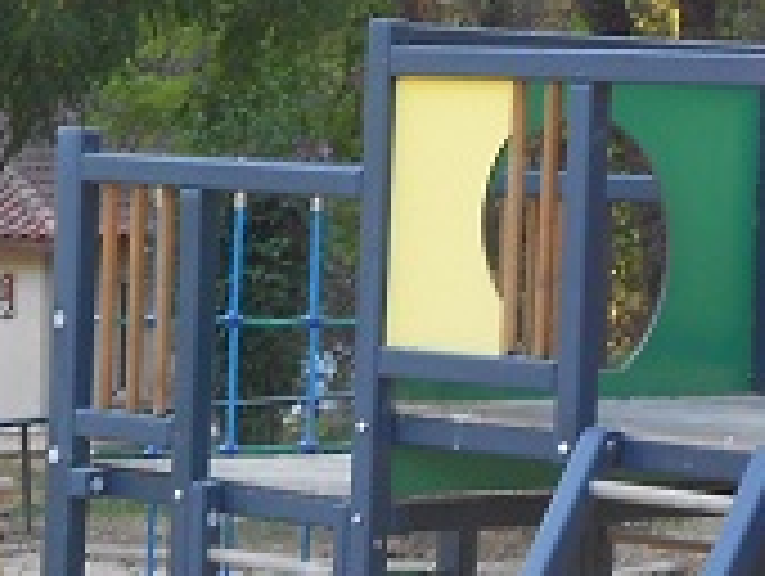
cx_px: 274
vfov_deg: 7.3
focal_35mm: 202
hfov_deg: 9.8
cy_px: 598
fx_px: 4470
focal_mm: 7.7
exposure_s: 1/40
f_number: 4.2
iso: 80
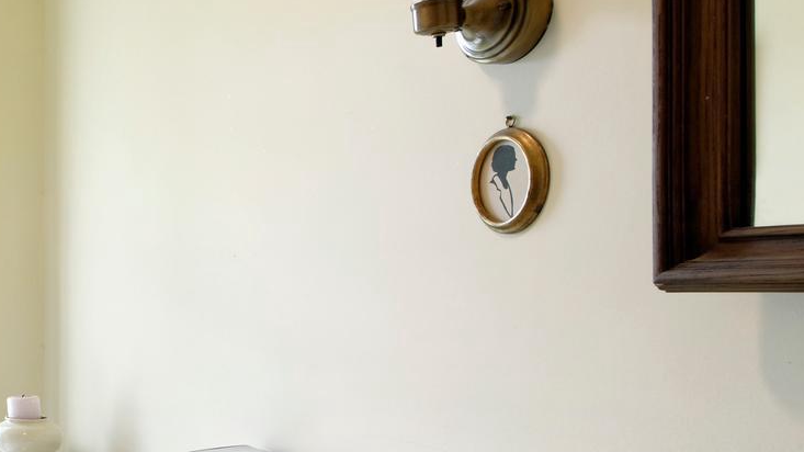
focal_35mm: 41
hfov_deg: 38.2
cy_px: 289
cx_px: -138
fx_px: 874
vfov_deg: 28.9
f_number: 13
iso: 320
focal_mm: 14
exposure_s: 1/10
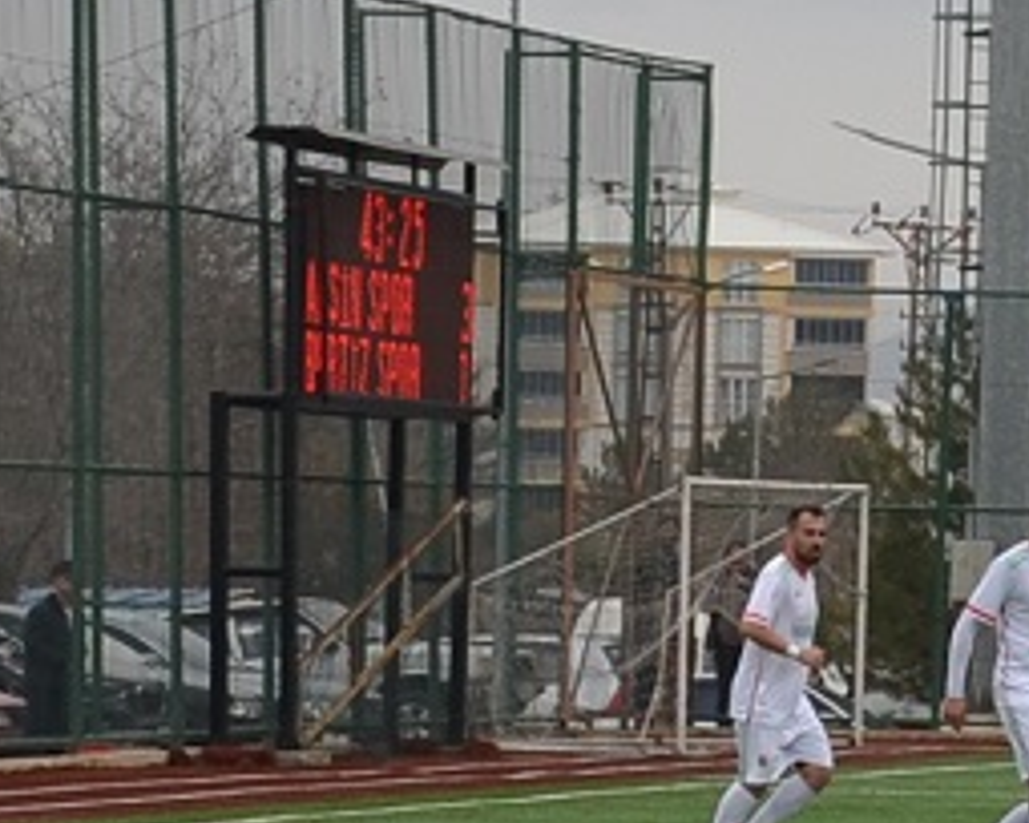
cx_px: 1776
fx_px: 9066
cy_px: 295
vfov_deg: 5.2
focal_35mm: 298
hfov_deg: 6.4
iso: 160
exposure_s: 1/250
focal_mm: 27
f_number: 8
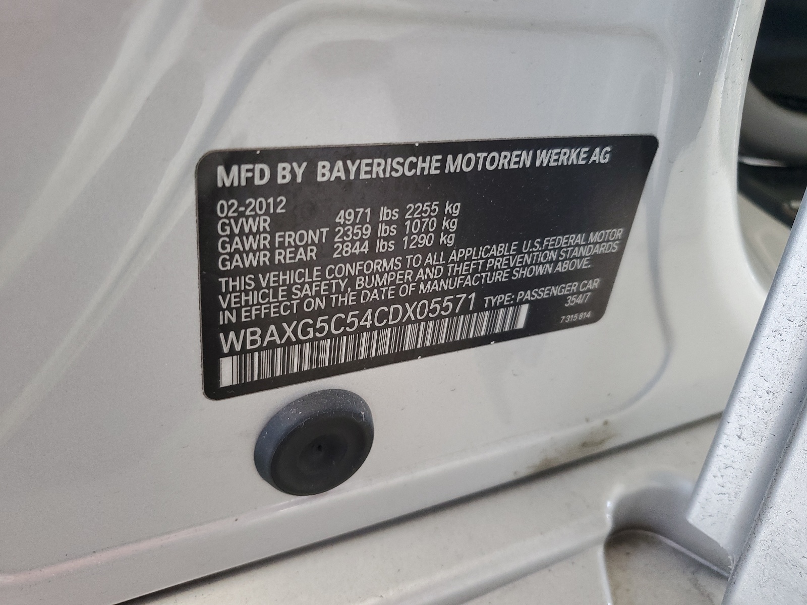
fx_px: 606
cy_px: 302
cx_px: 404
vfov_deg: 53.1
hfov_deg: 67.3
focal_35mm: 26
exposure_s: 1/60.2
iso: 102
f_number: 1.5
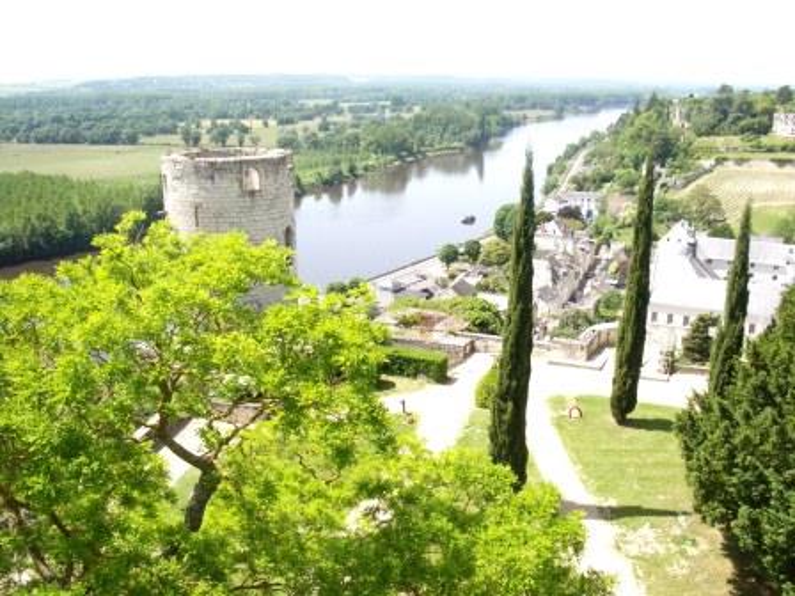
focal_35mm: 35
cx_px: 398
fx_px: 804
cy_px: 298
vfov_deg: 40.7
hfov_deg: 52.6
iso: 400
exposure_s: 1/800
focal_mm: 5.8
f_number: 4.3
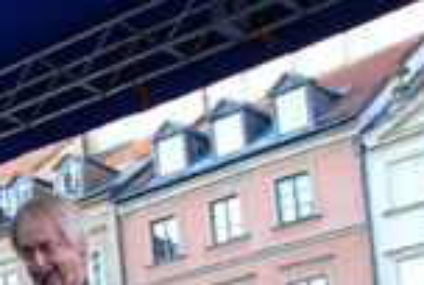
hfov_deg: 17.7
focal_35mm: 99
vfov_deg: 12.9
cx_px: -268
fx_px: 1168
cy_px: 465
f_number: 5.6
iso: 800
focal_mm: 20
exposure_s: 1/125
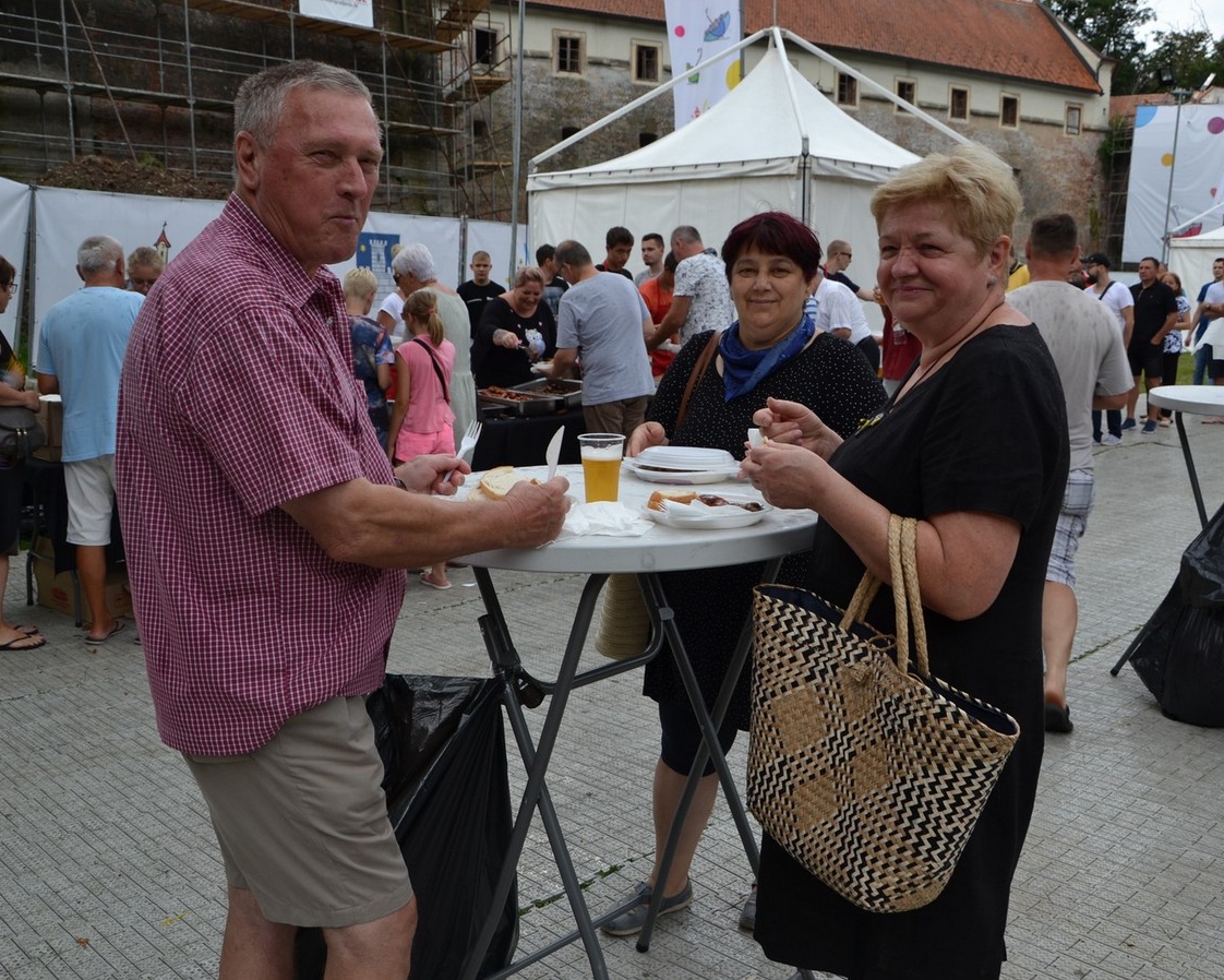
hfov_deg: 50.8
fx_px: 1289
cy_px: 490
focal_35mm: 36
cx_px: 655
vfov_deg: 41.6
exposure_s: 1/125
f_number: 5.6
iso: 100
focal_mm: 21
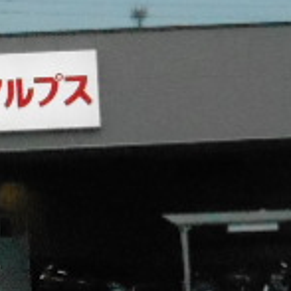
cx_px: 44
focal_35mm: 223
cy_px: 75
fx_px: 2121
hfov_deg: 7.8
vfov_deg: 7.8
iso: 3200
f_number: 4.9
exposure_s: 1/800
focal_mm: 10
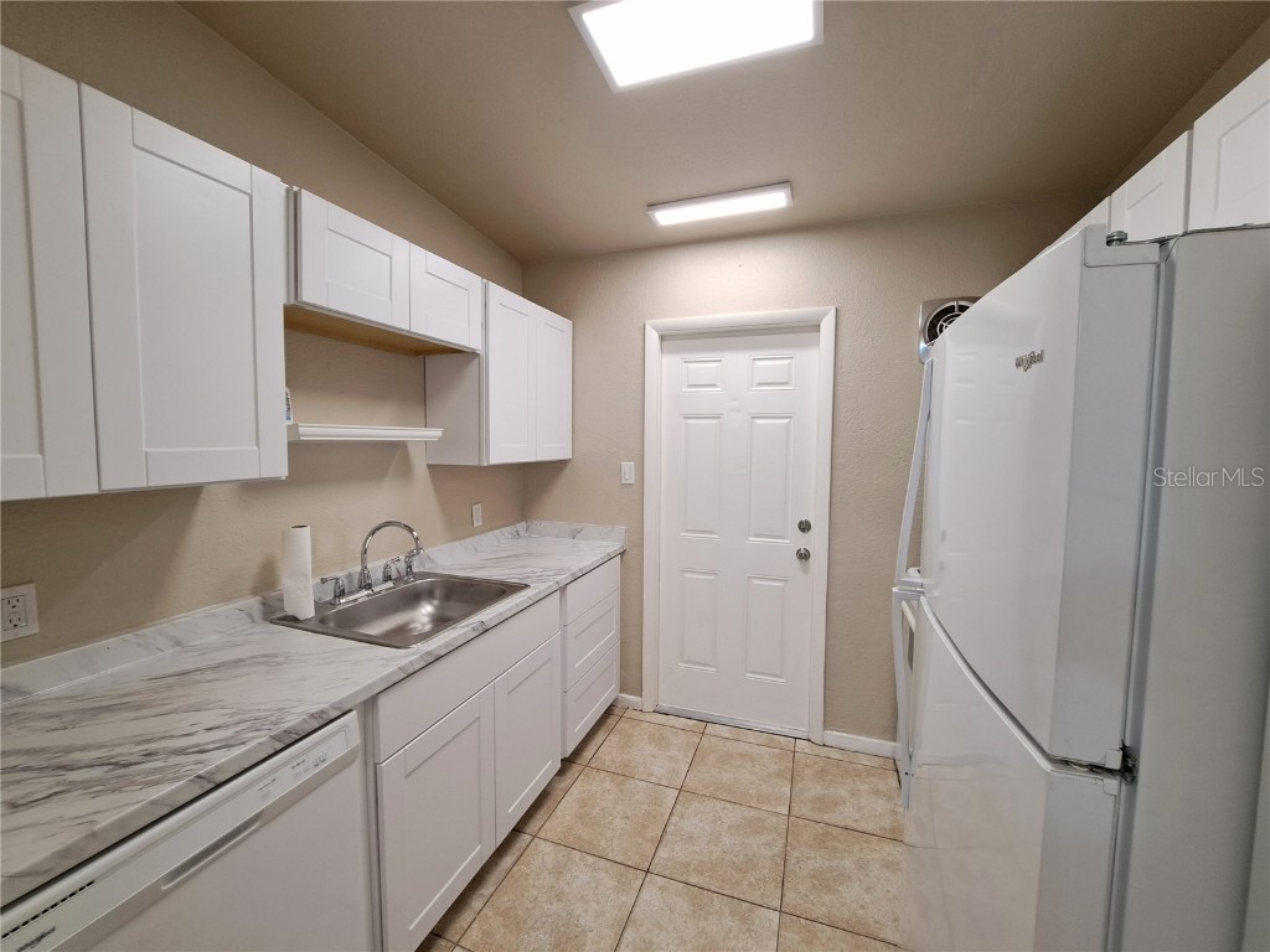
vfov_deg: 89.9
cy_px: 476
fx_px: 477
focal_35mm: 13
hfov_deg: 106.2
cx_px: 635
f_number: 2.2
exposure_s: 1/40
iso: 80
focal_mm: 1.74
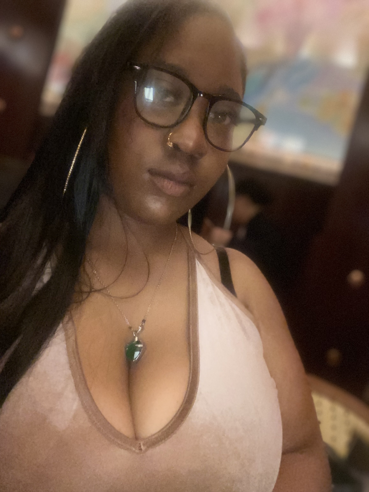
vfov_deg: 60.0
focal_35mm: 30
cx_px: 184
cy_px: 246
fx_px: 426
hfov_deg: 46.8
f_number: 2.2
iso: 1600
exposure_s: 1/16
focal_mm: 2.71
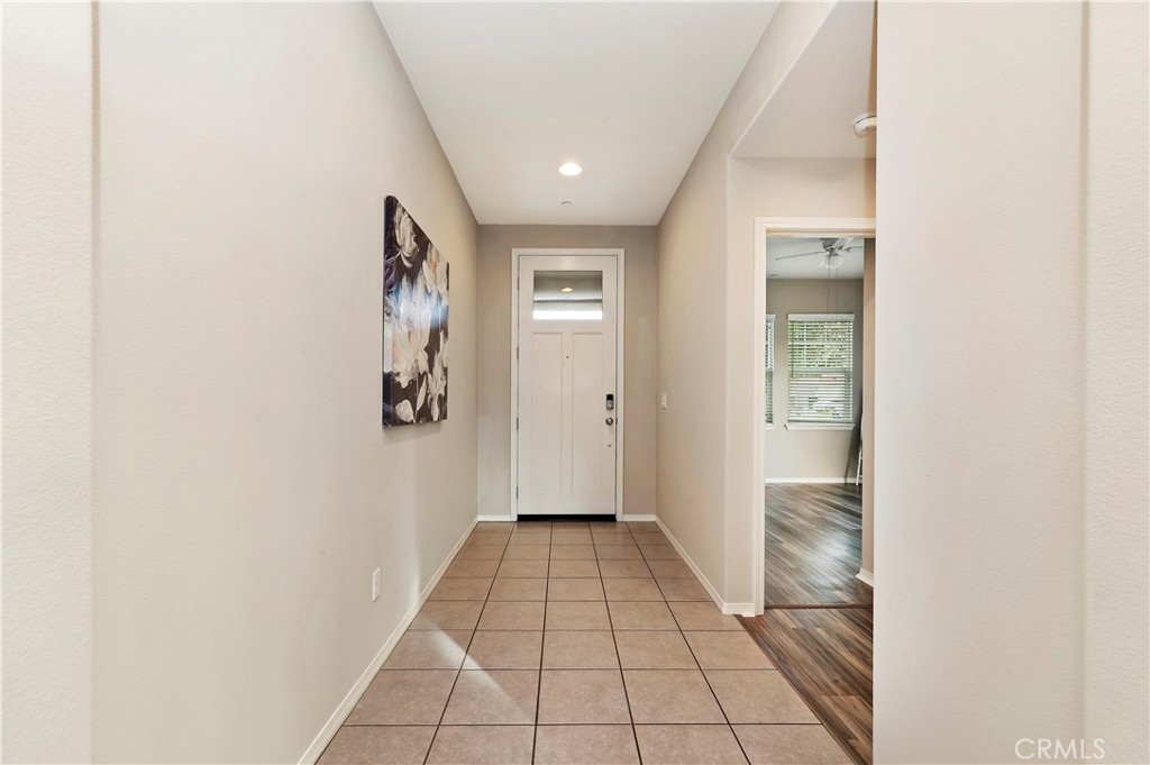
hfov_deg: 104.3
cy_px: 382
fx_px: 447
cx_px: 575
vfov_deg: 81.1
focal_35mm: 14
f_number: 10
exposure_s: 1/5
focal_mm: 14
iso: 500
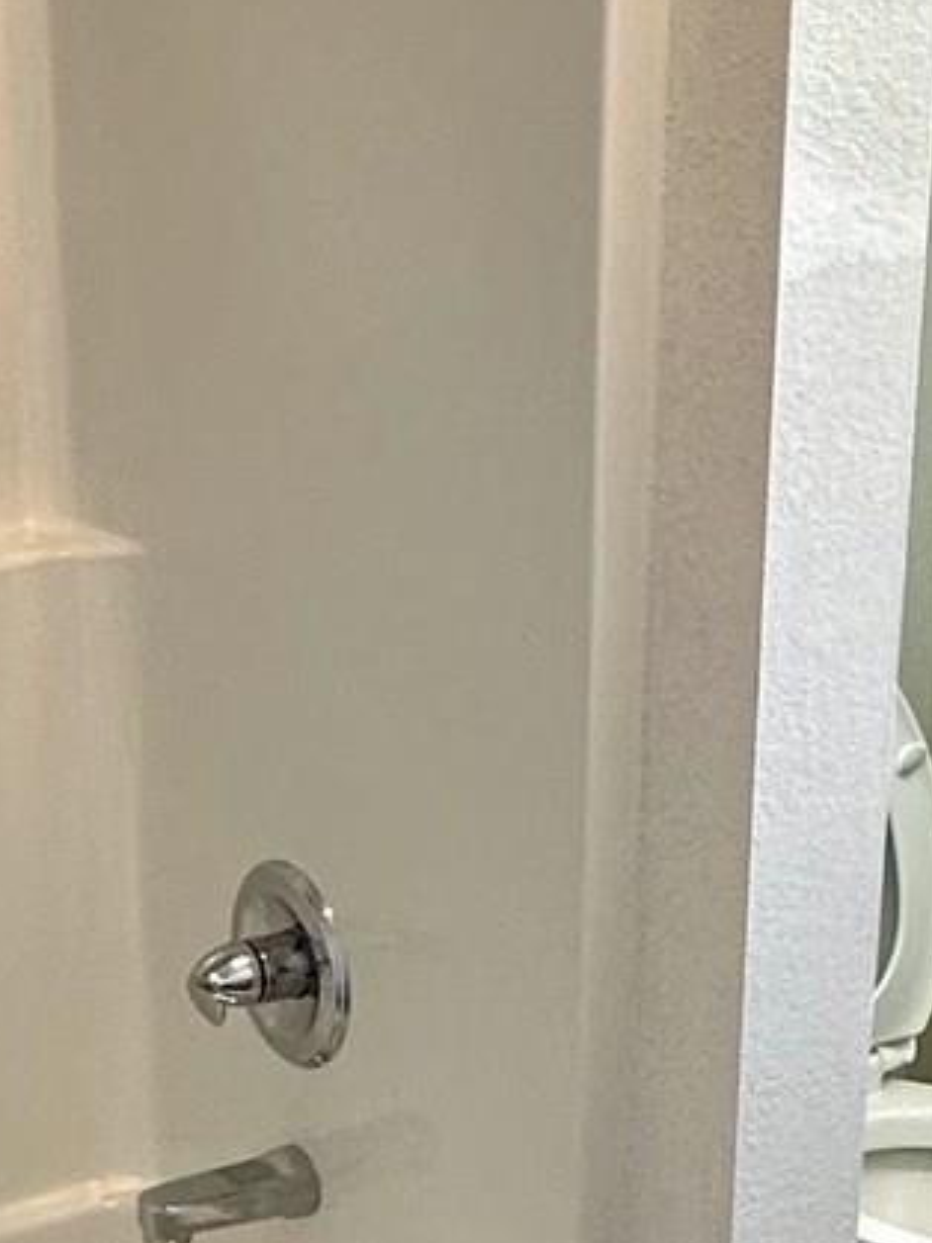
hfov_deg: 19.1
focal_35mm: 77
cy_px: 1169
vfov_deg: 24.5
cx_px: 427
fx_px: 2766
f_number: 2.2
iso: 200
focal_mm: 2.22
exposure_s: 1/120
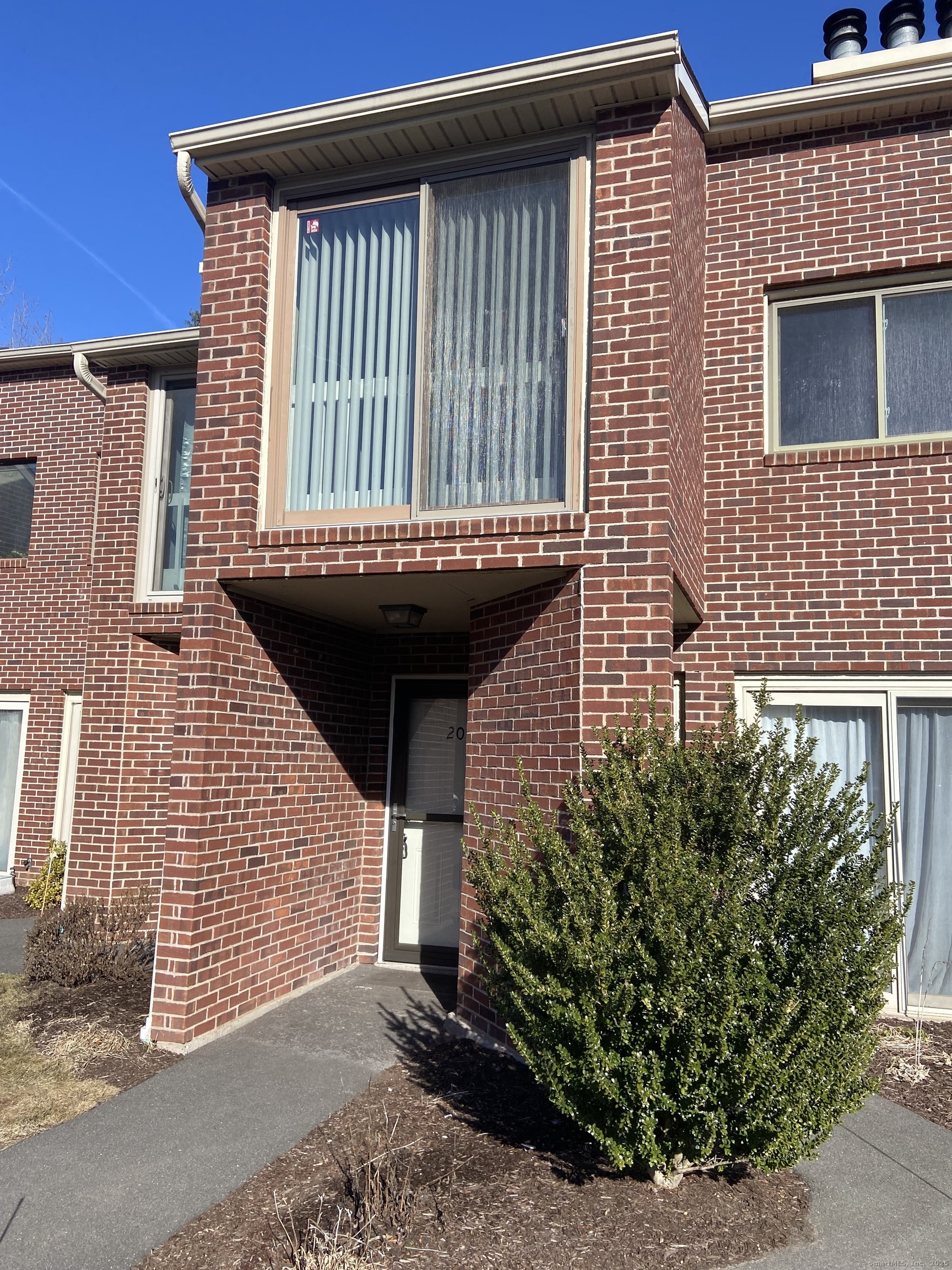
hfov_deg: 53.1
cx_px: 476
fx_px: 953
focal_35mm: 26
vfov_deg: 67.3
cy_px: 635
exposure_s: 1/1866
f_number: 1.8
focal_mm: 4.25
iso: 32
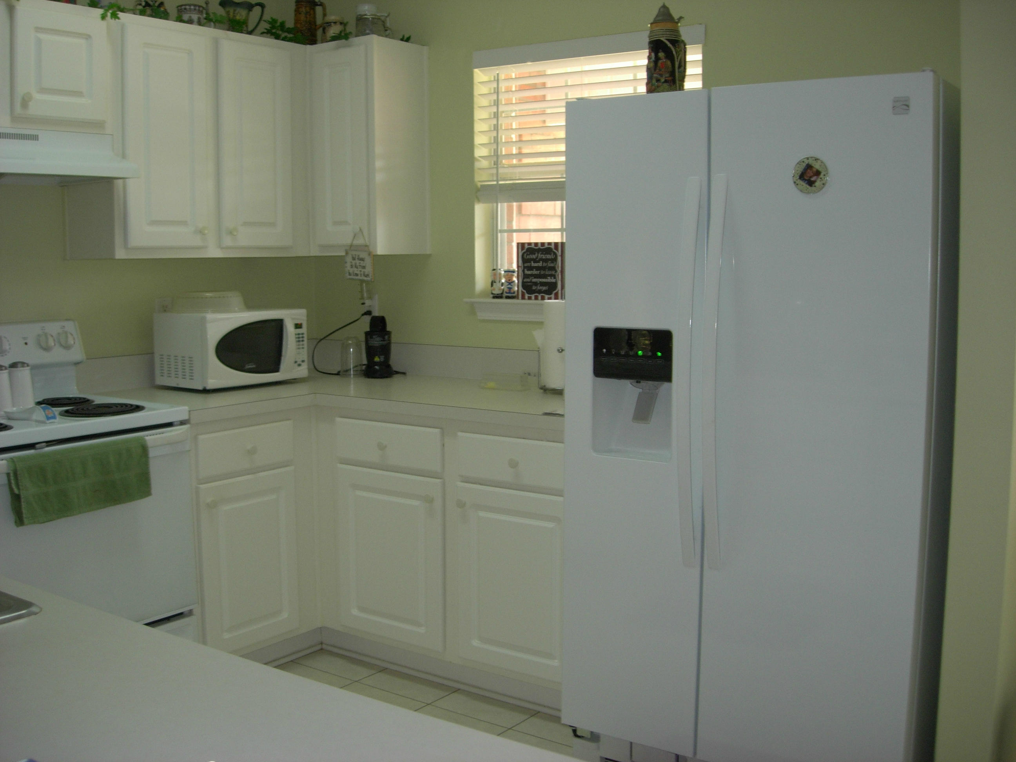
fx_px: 1115
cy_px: 381
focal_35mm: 38
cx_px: 508
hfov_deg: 49.0
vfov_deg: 37.7
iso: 79
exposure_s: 1/32
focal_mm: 7.8
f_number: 2.8
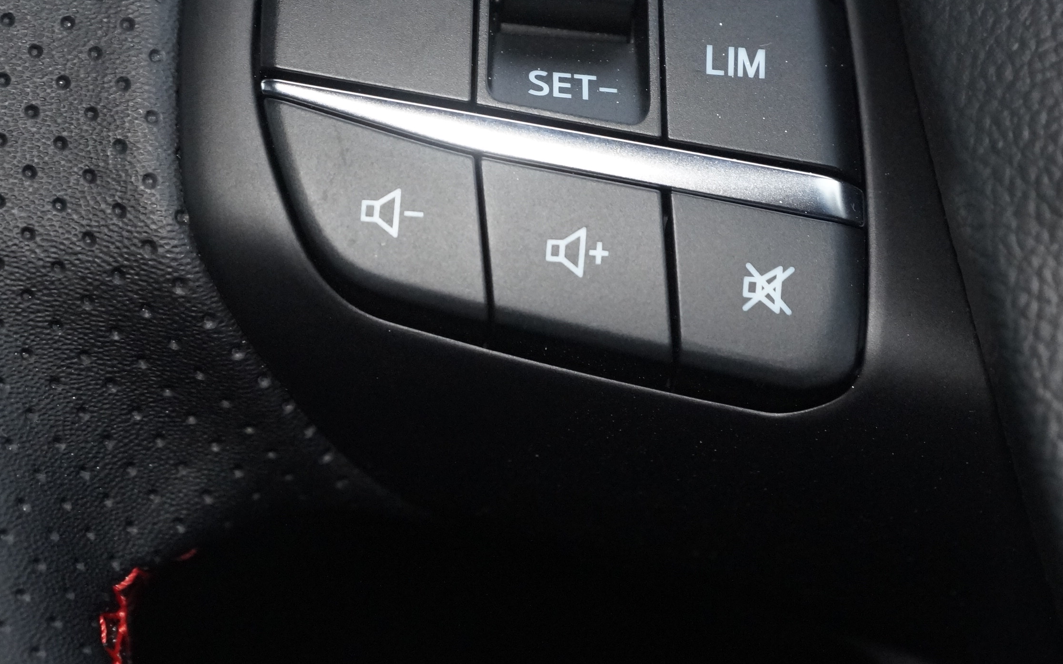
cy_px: 120
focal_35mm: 133
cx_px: 557
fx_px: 3853
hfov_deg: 15.7
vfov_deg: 9.8
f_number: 4
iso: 1600
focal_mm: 50
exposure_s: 1/125
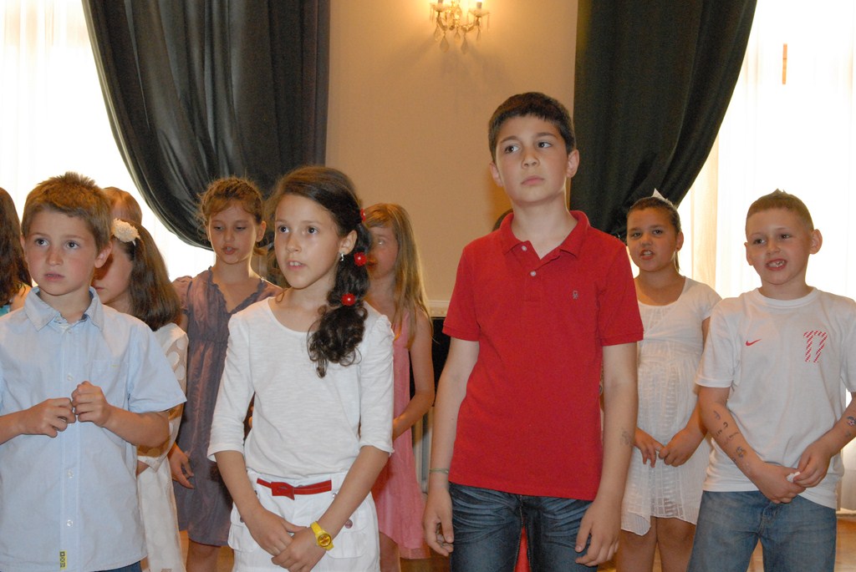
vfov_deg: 23.8
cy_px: 286
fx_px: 1357
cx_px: 428
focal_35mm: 57
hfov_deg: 35.0
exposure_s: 1/100
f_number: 8
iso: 1600
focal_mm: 38
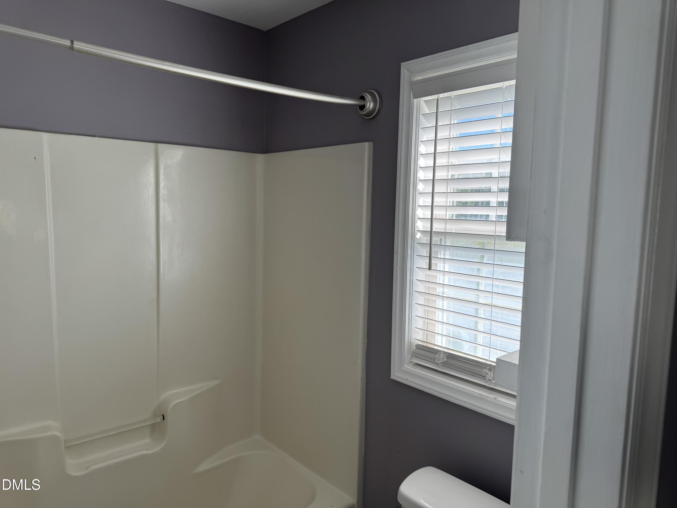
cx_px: 338
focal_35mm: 24
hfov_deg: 71.6
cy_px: 254
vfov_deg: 56.8
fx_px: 469
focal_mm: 6.76
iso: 80
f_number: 1.78
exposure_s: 1/425
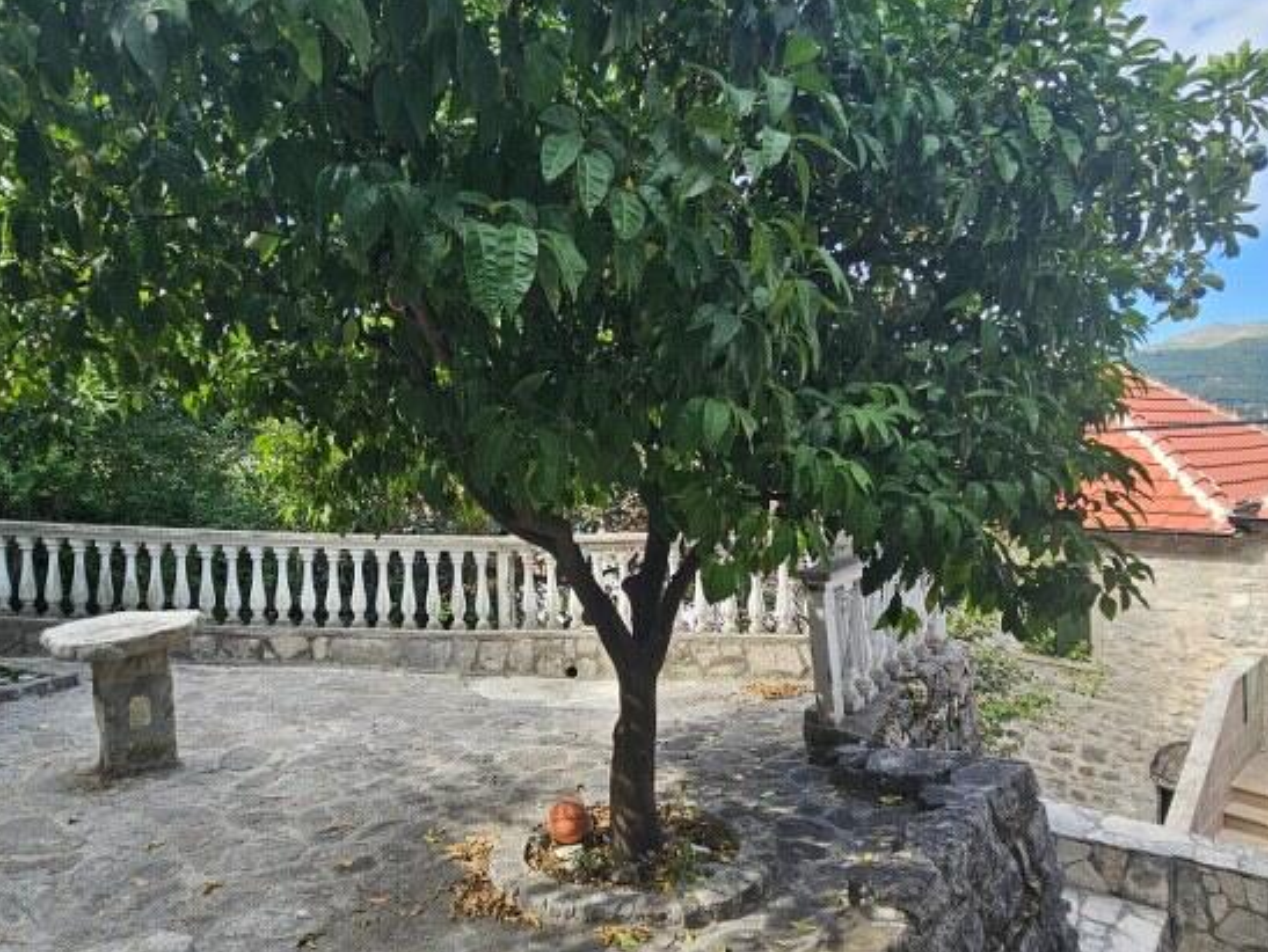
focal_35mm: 19
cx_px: 612
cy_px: 500
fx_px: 696
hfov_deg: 84.6
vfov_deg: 68.7
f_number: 2.2
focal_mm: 2.2
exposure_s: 1/395
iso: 50
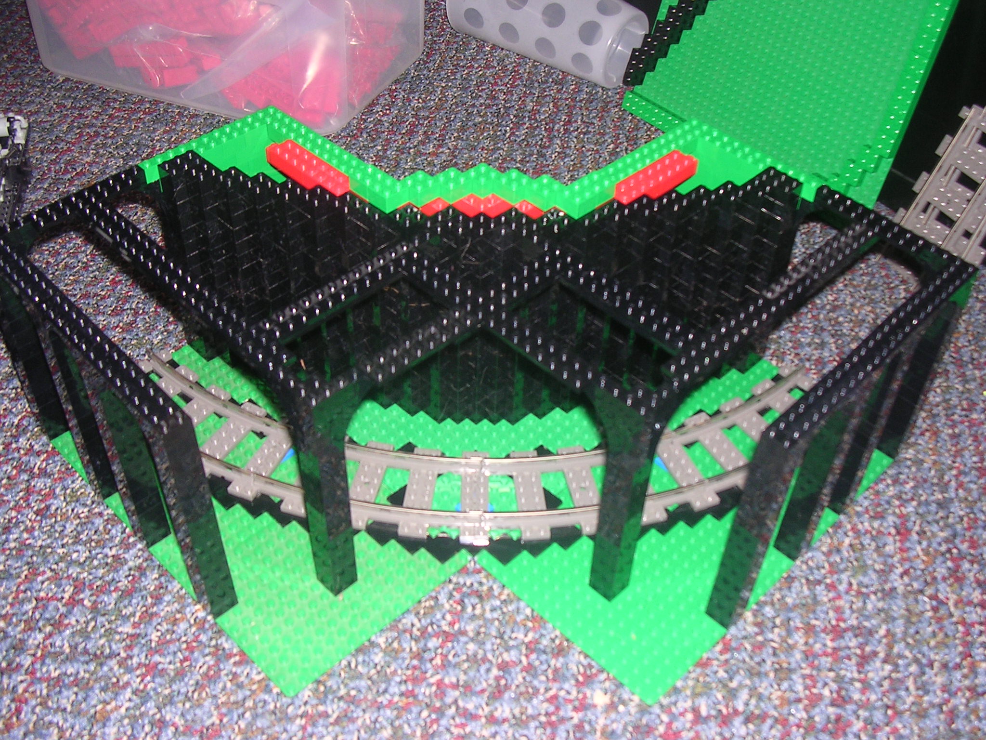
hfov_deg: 49.0
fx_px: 1082
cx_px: 493
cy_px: 370
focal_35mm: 38
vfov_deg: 37.7
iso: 120
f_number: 2.8
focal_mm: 5.8
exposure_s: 1/60.1
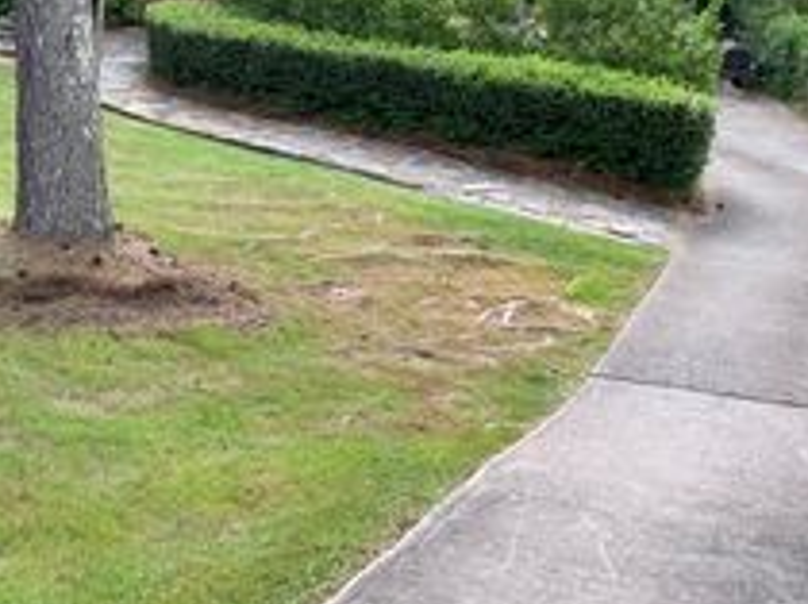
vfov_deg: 22.9
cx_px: 31
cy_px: 33
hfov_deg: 29.5
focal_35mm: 62
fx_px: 1446
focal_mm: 4.25
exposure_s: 1/122
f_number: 1.8
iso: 40
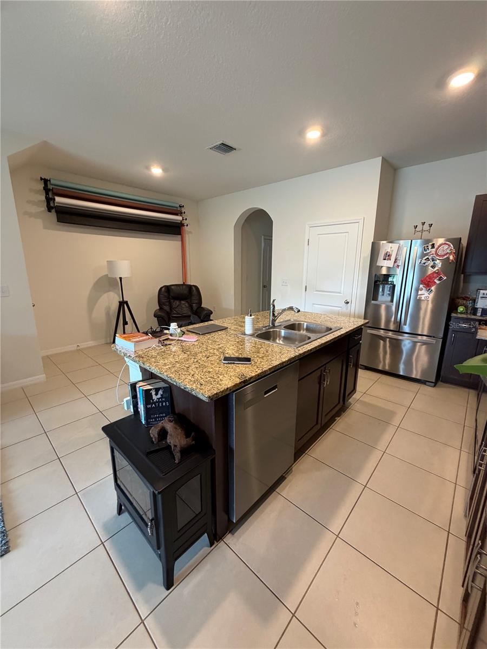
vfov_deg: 102.1
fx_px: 263
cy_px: 324
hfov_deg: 85.7
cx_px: 244
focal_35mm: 14
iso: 320
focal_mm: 2.22
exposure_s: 1/60
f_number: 2.2
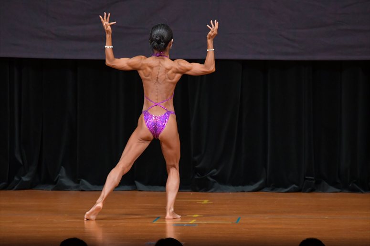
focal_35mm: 315
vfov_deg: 4.4
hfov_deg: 6.5
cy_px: 123
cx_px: 185
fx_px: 3236
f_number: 5.6
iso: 4000
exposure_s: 1/400
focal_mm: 210
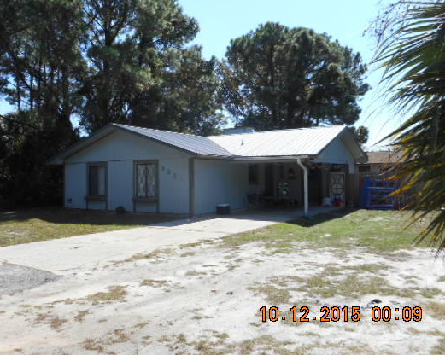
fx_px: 395
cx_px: 181
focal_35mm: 30
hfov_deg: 58.4
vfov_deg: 48.3
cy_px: 154
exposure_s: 1/500
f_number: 3.7
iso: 80
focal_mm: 4.5
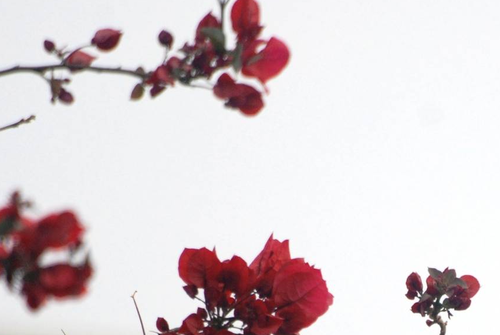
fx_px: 11748
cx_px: 326
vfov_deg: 1.6
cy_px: 289
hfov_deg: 2.4
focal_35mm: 845
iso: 400
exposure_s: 1/250
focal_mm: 300
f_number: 5.6
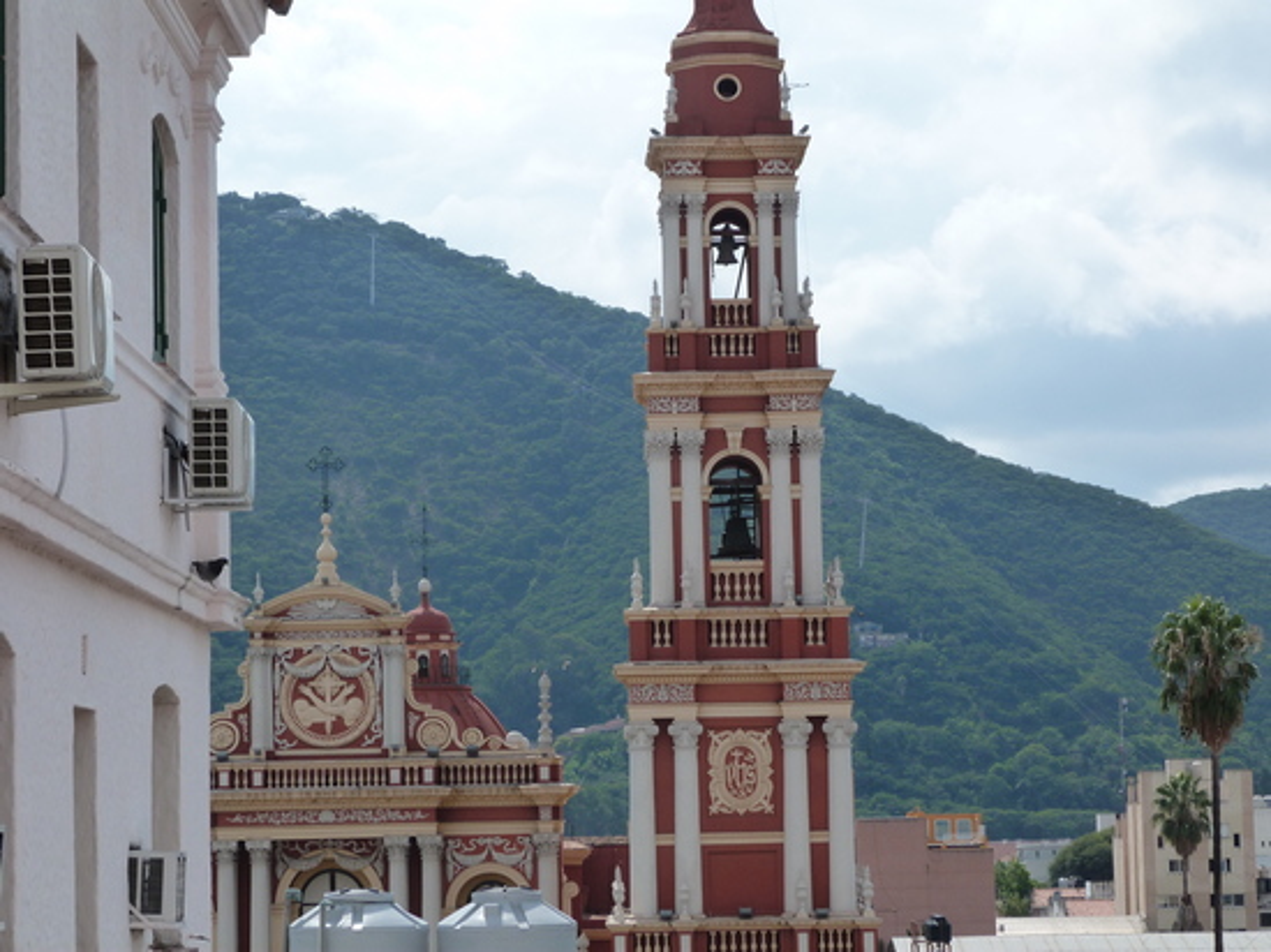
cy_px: 476
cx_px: 636
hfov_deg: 18.1
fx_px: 4000
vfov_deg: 13.6
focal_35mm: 109
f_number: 5.6
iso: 125
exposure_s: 1/500
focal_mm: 19.7
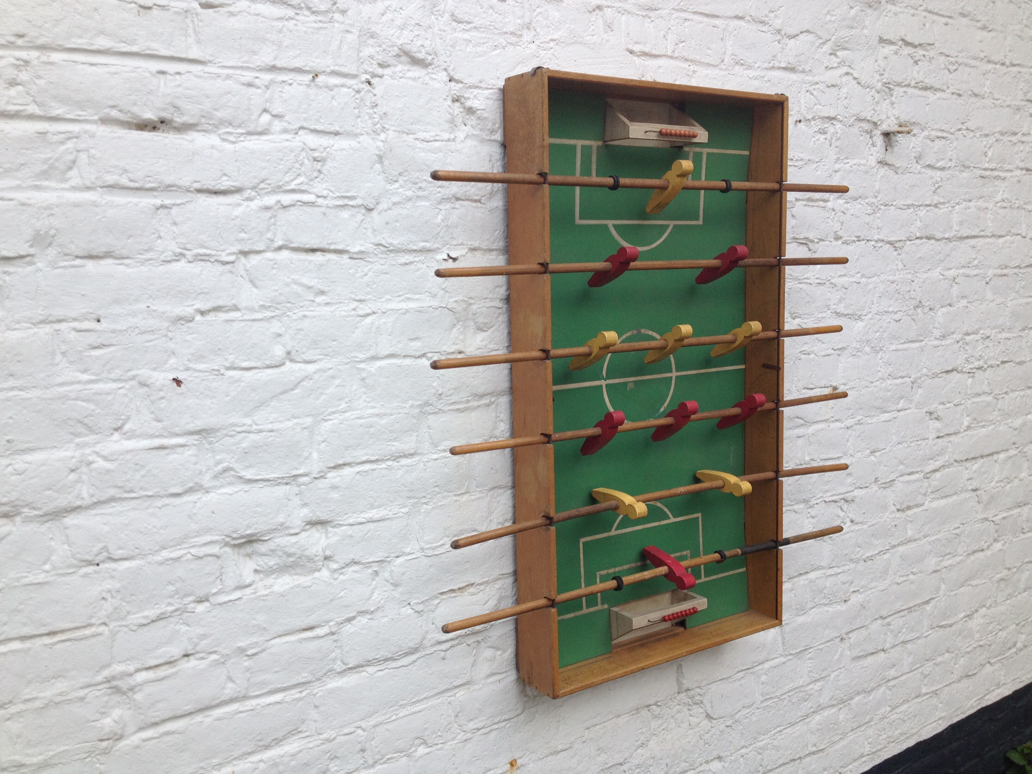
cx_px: 516
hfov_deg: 52.6
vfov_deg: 40.7
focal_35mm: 35
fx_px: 1043
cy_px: 387
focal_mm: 4.28
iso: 50
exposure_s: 1/400
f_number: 2.4
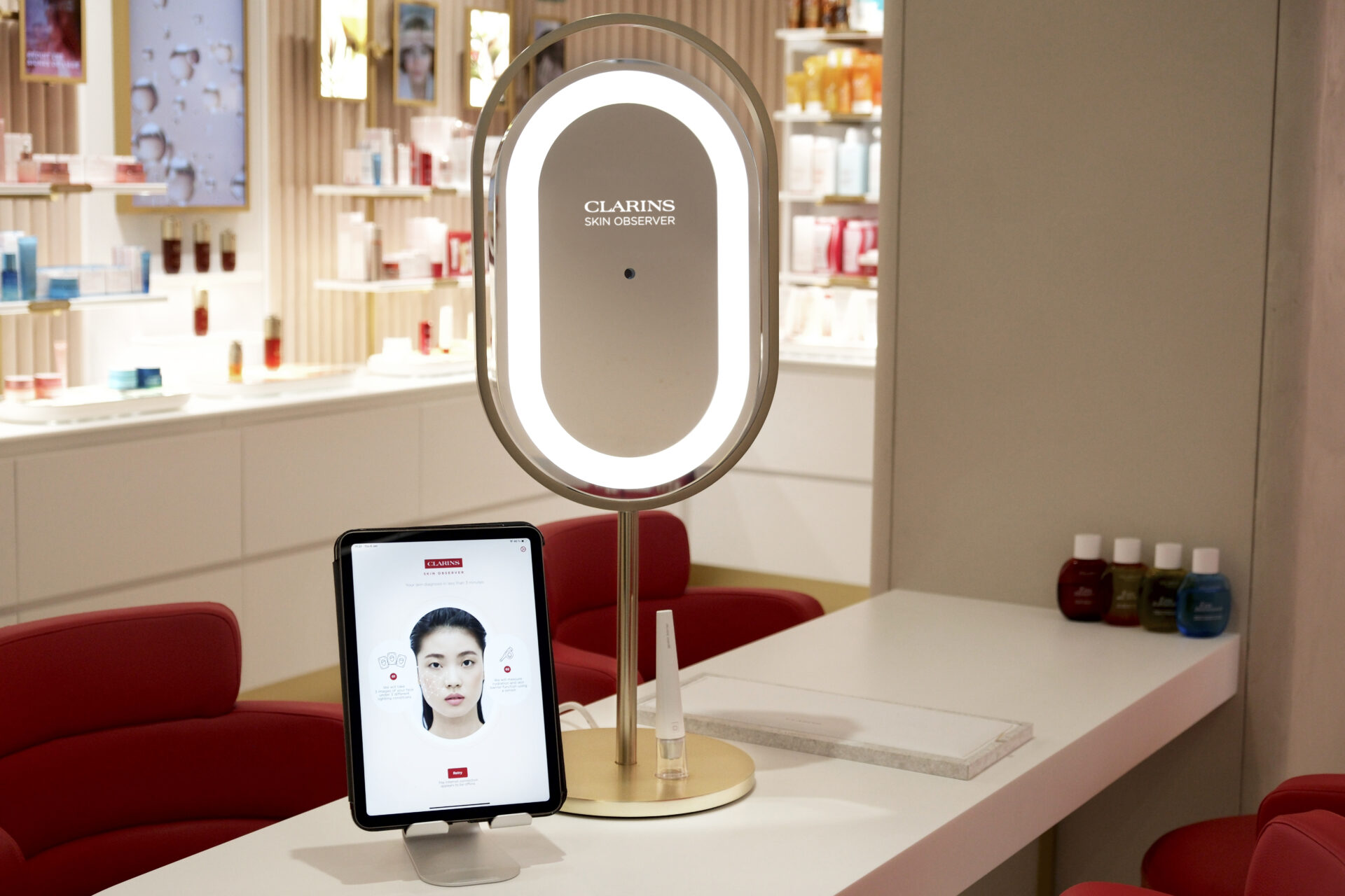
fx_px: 2017
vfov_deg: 25.1
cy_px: 448
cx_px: 672
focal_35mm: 54
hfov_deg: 36.9
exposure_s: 1/250
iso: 1000
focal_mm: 35.8
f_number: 4
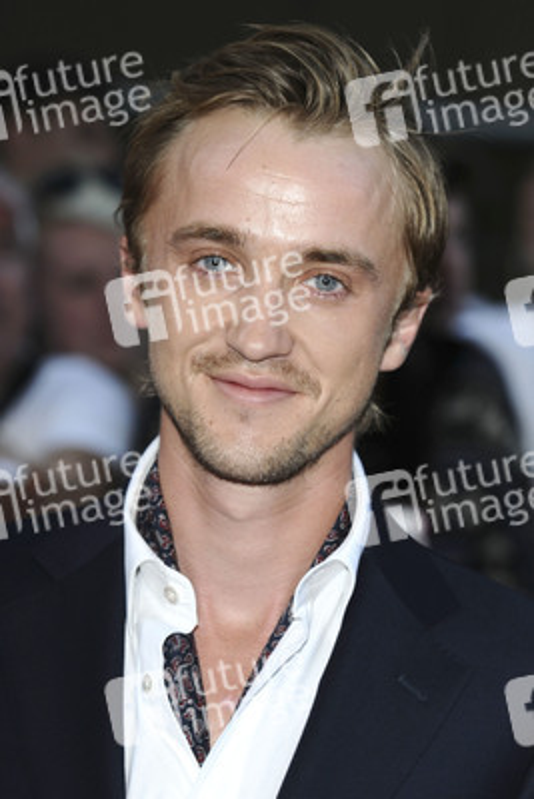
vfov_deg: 13.0
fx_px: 3501
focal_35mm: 158
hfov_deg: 8.7
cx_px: 267
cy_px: 400
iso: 320
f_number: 4.5
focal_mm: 105
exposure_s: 1/200
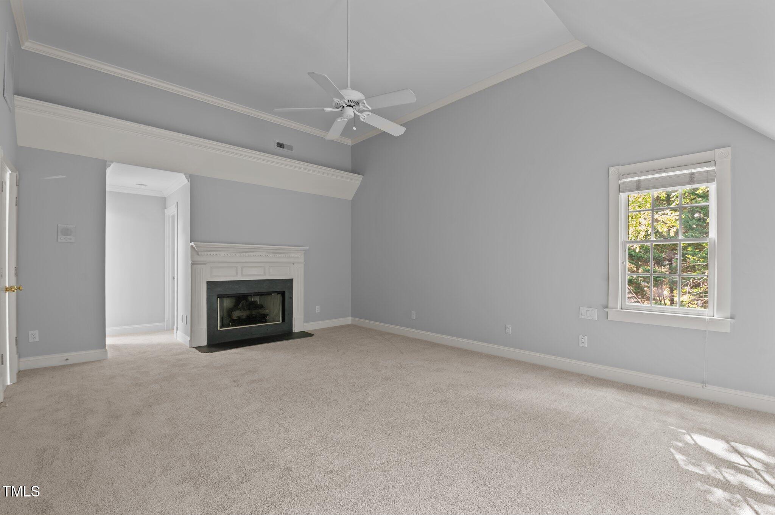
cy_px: 258
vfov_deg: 77.2
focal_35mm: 15
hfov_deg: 100.4
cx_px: 388
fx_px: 323
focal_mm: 15
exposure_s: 1
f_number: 6.3
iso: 400
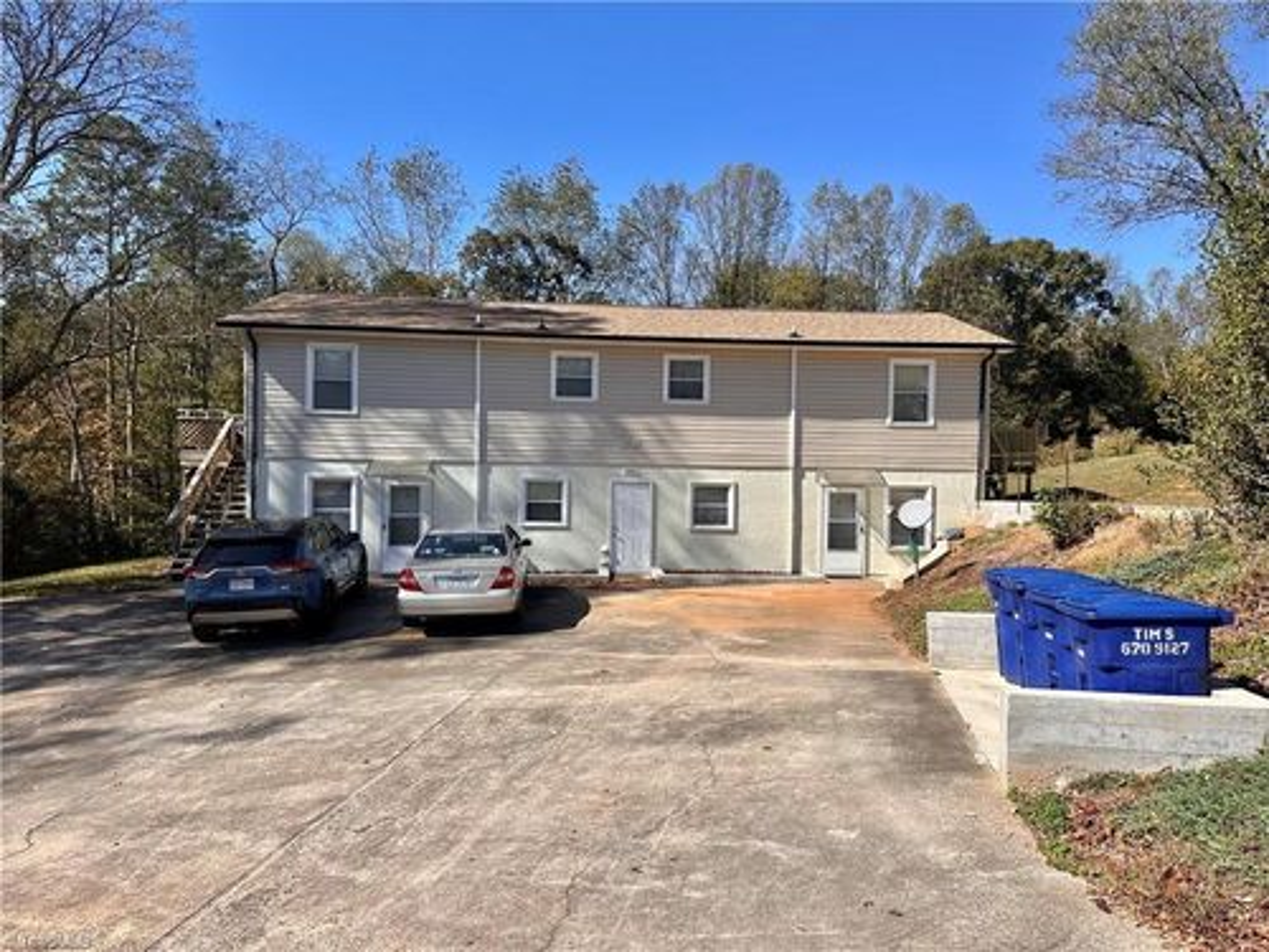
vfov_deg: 56.8
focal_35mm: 24
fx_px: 880
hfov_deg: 71.6
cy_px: 476
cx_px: 634
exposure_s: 1/4348
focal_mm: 6.86
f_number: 1.78
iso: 80
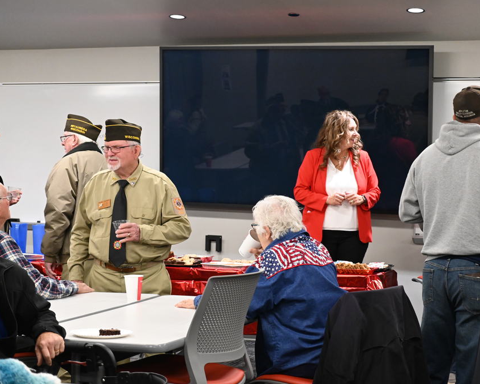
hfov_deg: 22.5
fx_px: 1207
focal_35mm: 85
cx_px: 215
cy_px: 193
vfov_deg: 18.1
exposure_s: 1/125
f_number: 4.5
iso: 2500
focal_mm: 50
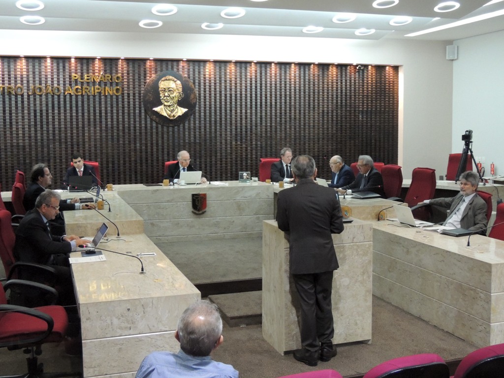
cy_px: 189
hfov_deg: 43.9
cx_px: 252
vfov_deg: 33.6
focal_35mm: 43
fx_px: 626
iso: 1600
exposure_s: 1/60
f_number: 3.4
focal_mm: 7.6
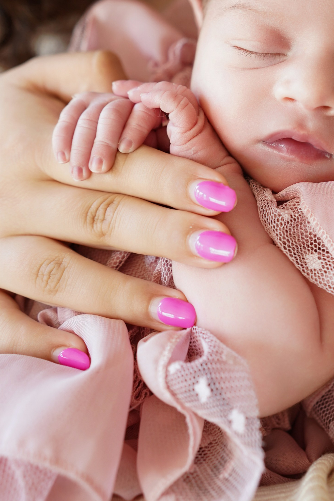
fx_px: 918
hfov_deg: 20.1
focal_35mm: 66
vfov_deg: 29.4
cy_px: 59
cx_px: 314
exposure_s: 1/30
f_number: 3.2
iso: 250
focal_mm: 35
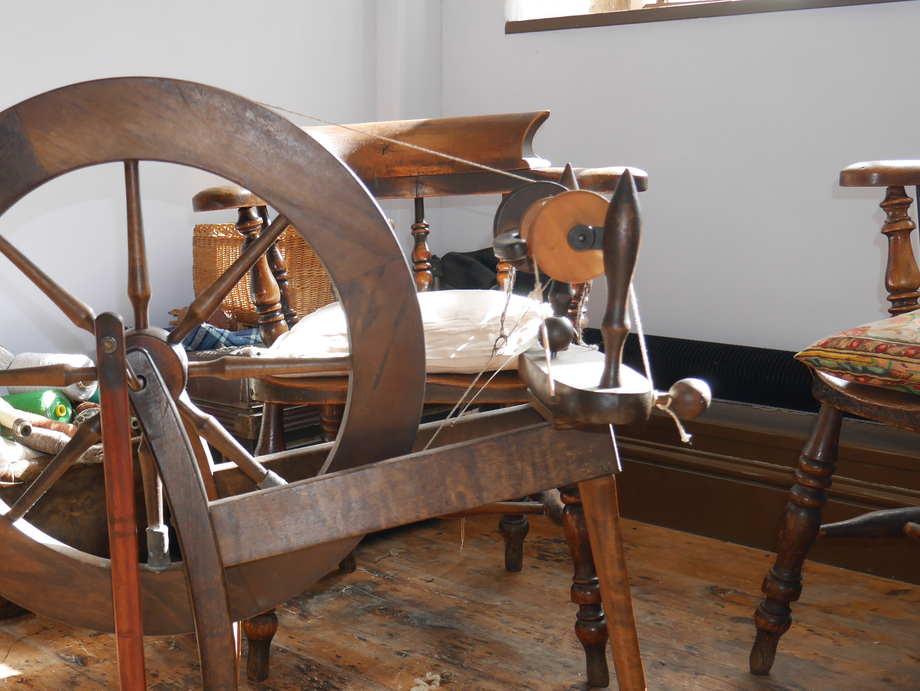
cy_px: 500
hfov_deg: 37.4
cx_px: 251
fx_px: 1329
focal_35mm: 50
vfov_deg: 28.8
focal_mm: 17
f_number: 4
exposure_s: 1/60
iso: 400
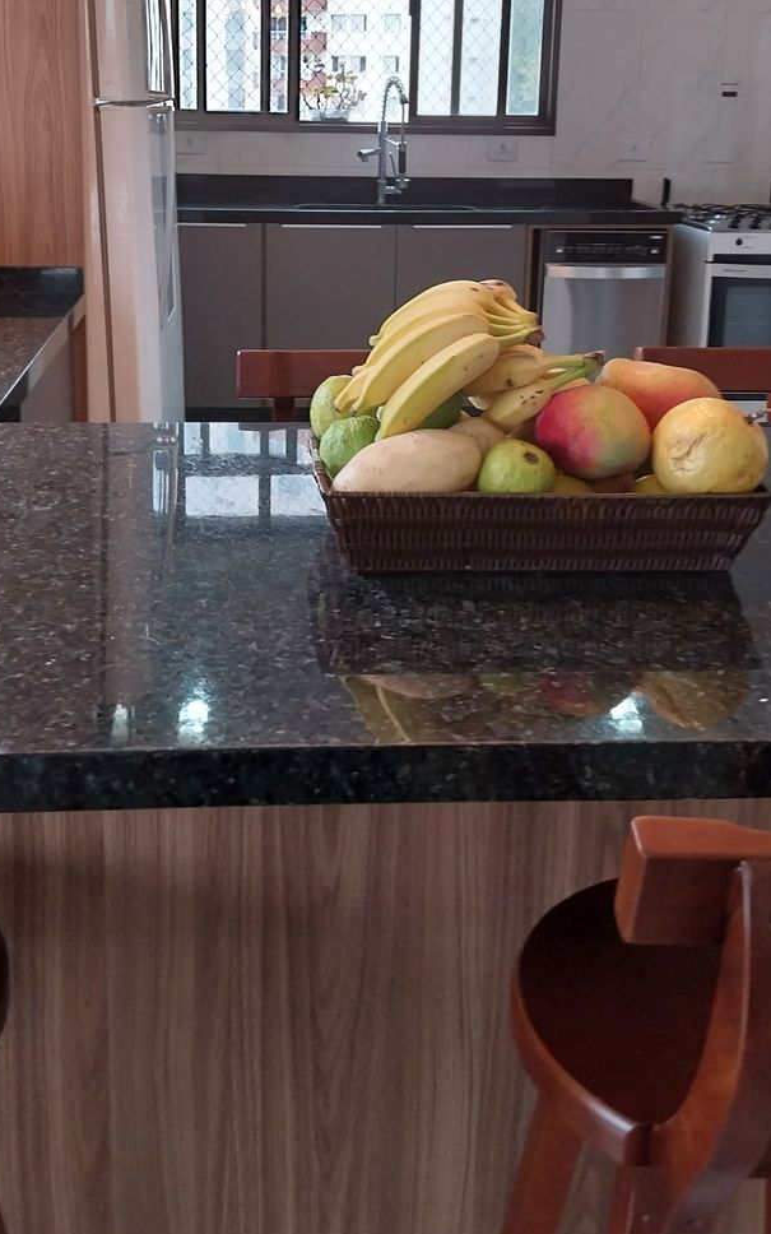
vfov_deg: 47.2
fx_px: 1378
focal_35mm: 41
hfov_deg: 31.2
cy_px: 386
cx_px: 325
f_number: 1.8
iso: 100
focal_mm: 4
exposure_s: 1/60
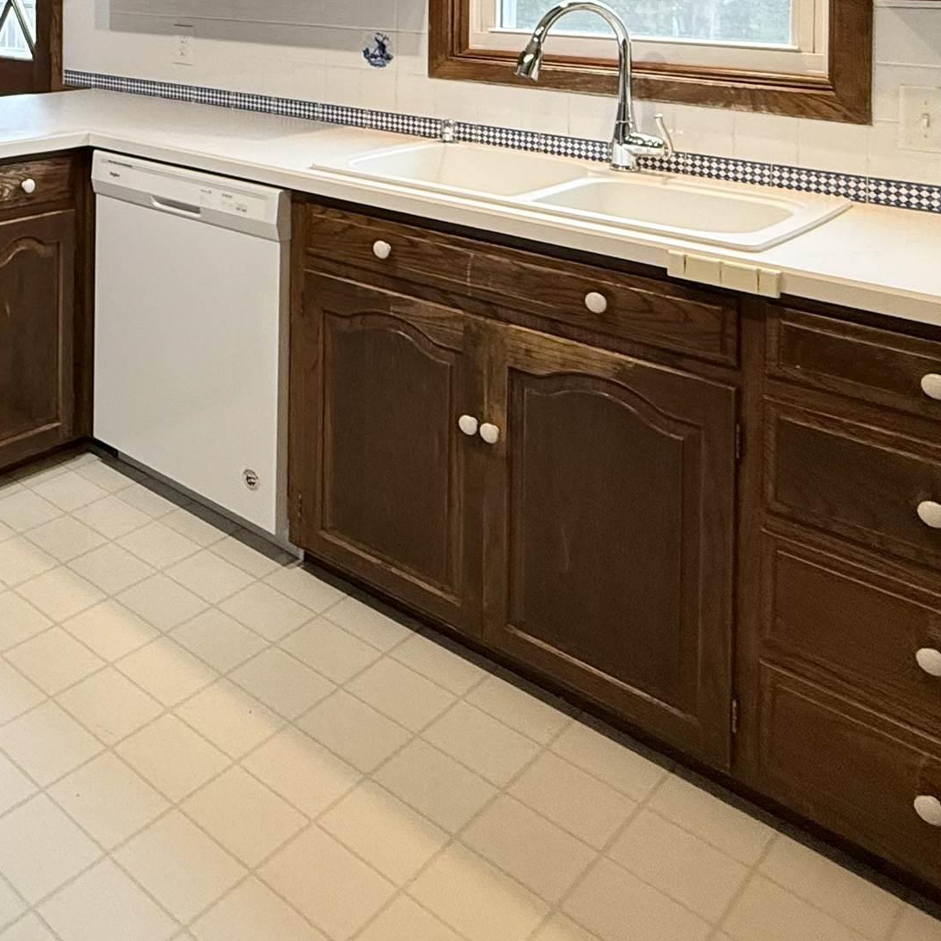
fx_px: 1076
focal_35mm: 35
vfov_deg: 40.5
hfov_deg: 40.9
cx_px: -10
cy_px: -27
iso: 250
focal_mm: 2.22
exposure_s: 1/120
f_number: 2.2
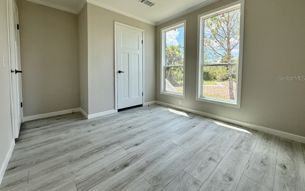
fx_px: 125
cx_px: 152
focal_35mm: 15
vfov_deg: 74.1
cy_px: 78
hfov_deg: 101.5
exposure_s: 1/427
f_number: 2.2
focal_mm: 2.22
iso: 64
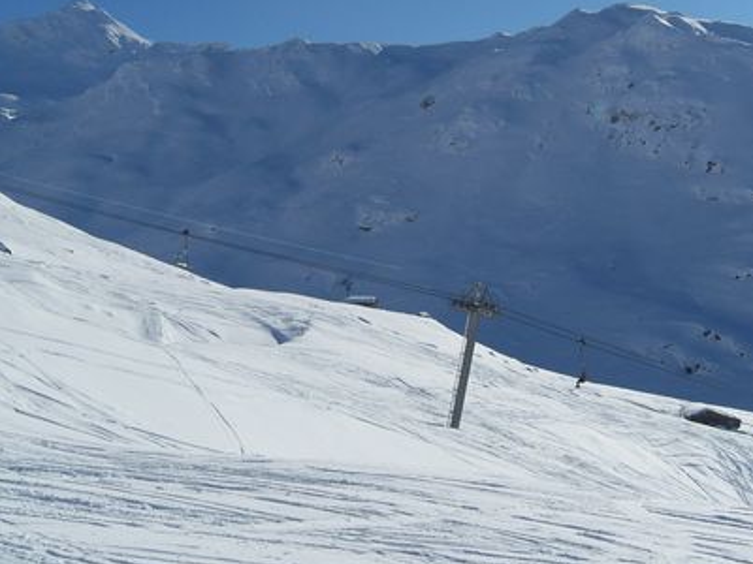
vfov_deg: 26.1
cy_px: 252
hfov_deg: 34.3
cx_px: 420
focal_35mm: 56
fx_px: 1218
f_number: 8.2
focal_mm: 6.3
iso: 80
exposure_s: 1/500
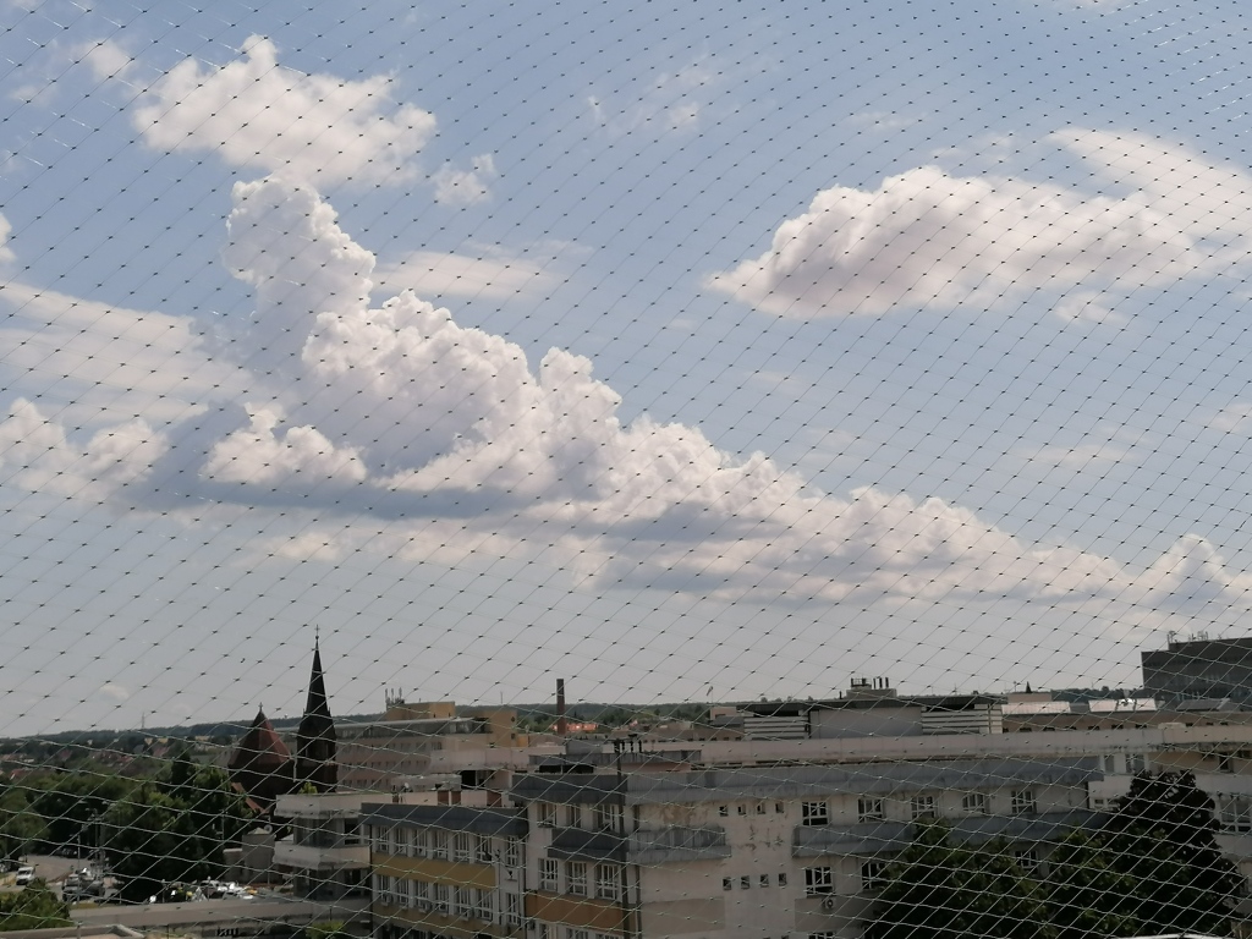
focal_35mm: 56
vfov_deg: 26.1
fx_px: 2025
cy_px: 470
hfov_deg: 34.3
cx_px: 626
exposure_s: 1/3521
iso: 50
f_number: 1.8
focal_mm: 4.75
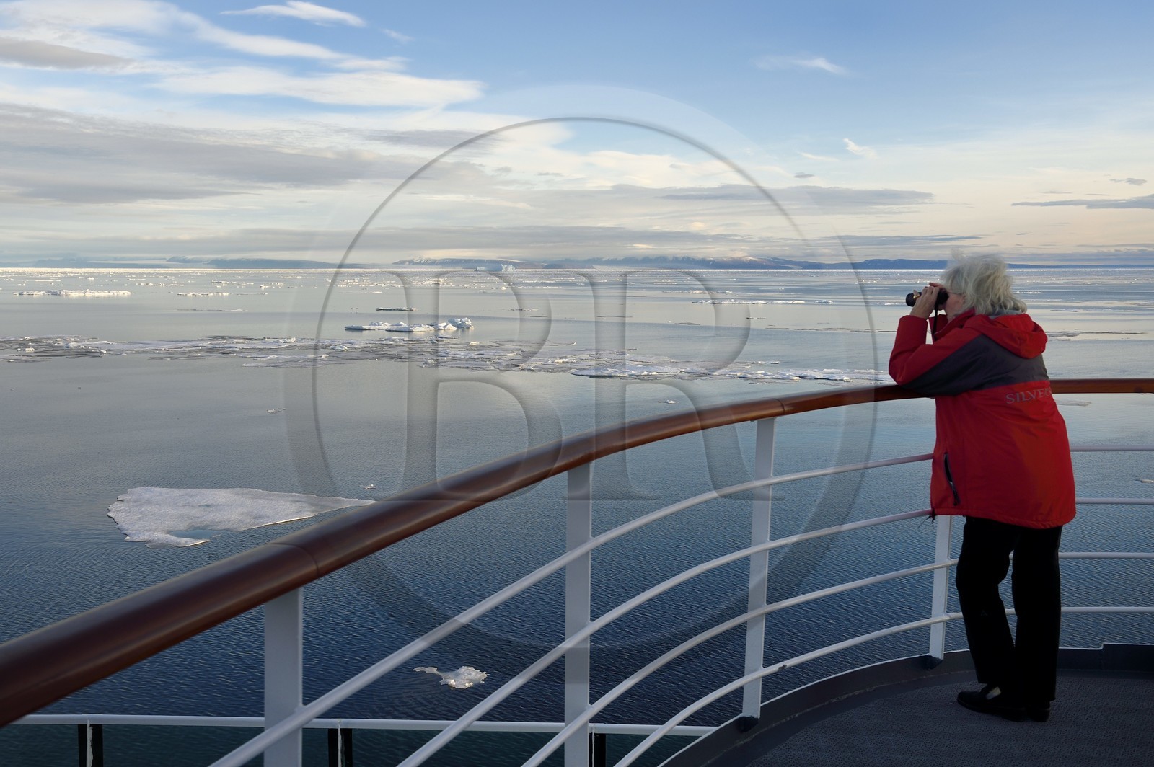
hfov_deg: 48.5
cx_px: 577
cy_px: 384
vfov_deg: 33.3
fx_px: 1281
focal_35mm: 40
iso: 200
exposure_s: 1/250
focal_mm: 40
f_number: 10
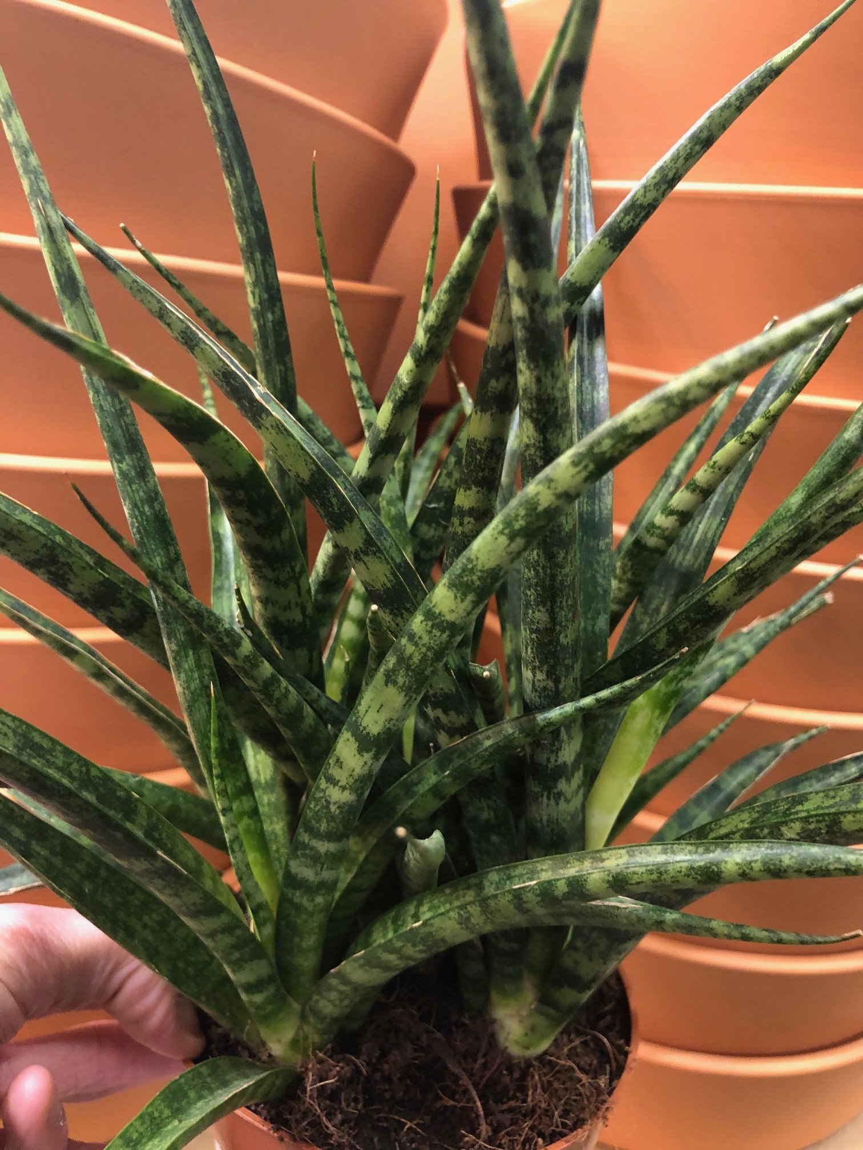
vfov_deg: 63.4
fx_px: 931
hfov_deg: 49.7
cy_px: 575
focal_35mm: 28
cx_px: 432
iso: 100
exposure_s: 1/8
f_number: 1.8
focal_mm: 4
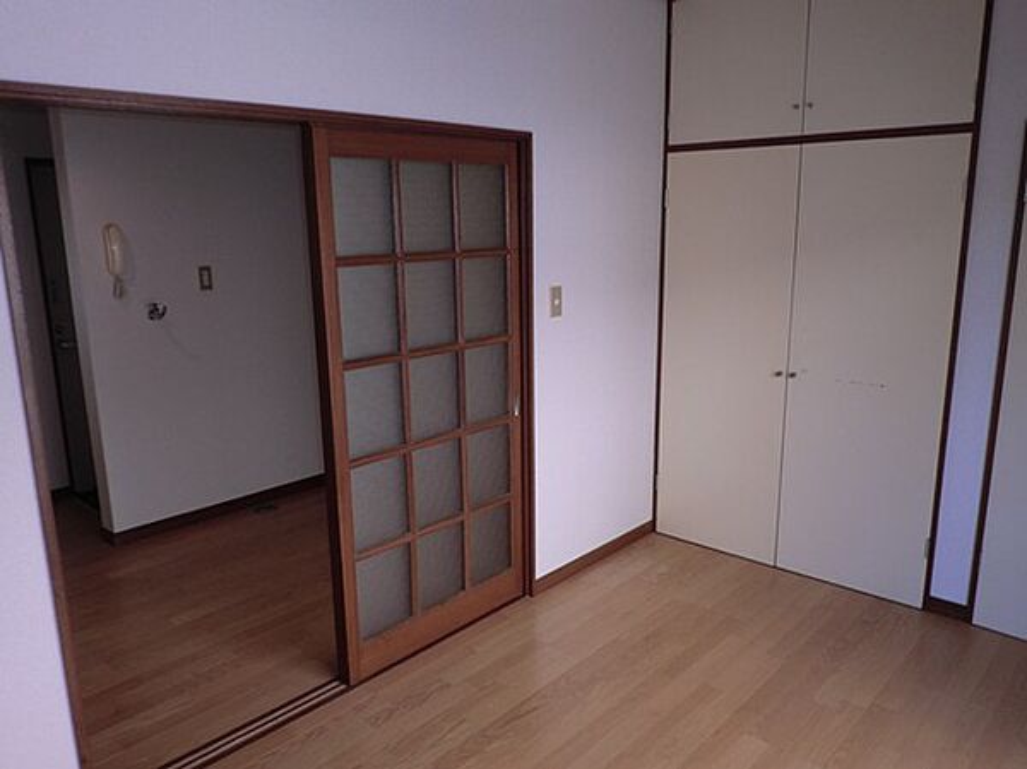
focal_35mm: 26
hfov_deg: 67.3
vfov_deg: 53.0
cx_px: 514
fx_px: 771
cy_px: 384
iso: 64
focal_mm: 4.7
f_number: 2.8
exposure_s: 1/60
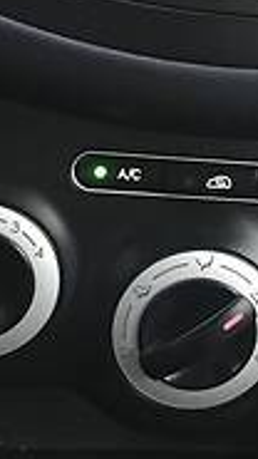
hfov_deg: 12.0
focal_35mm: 99
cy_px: 134
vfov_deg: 21.4
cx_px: 278
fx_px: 1205
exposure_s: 1/8
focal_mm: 4
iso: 80
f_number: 1.8
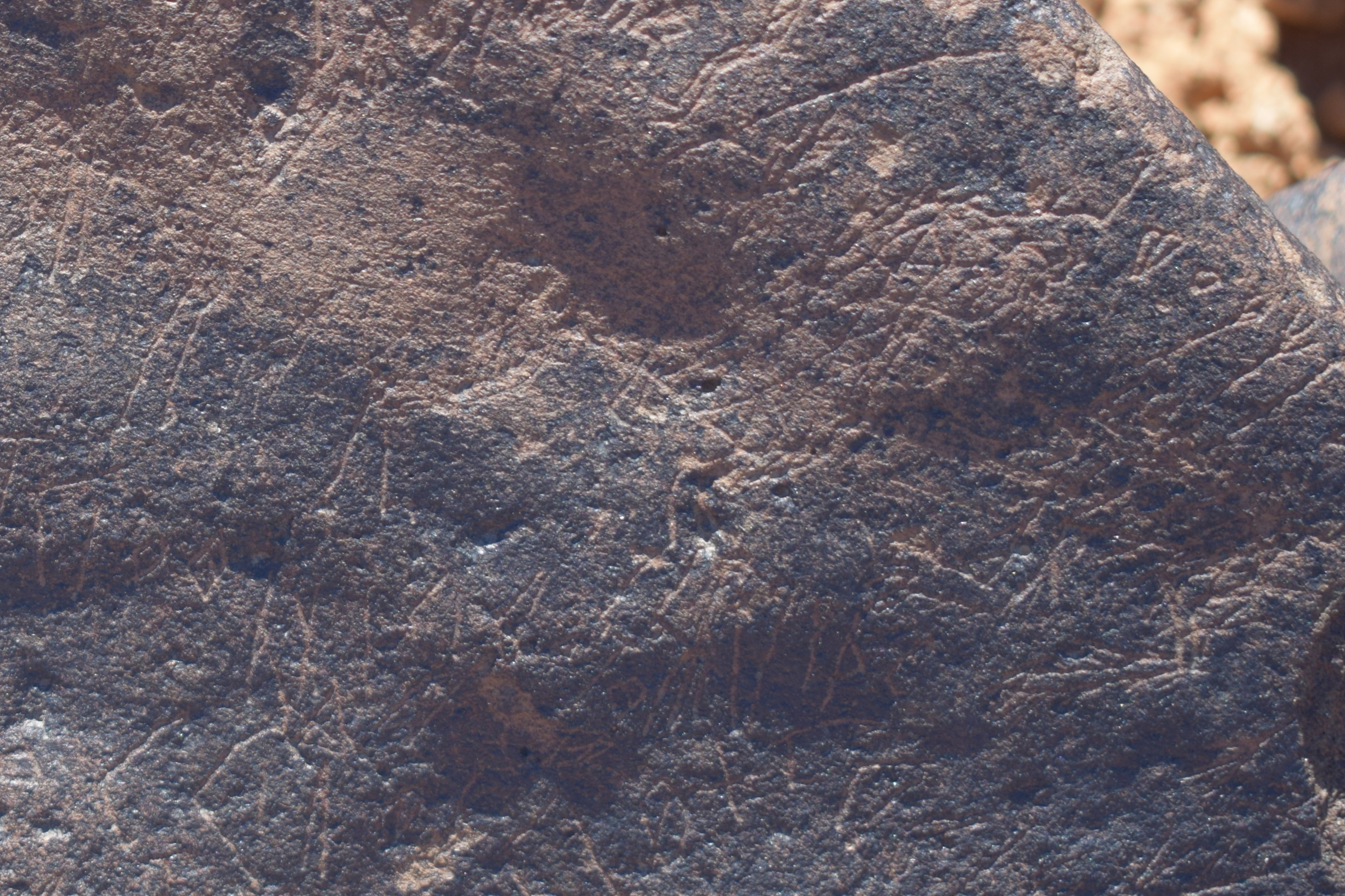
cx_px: 193
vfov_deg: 11.2
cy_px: 295
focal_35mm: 122
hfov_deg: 16.6
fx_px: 4557
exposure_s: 1/500
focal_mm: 40
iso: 200
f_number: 4.8
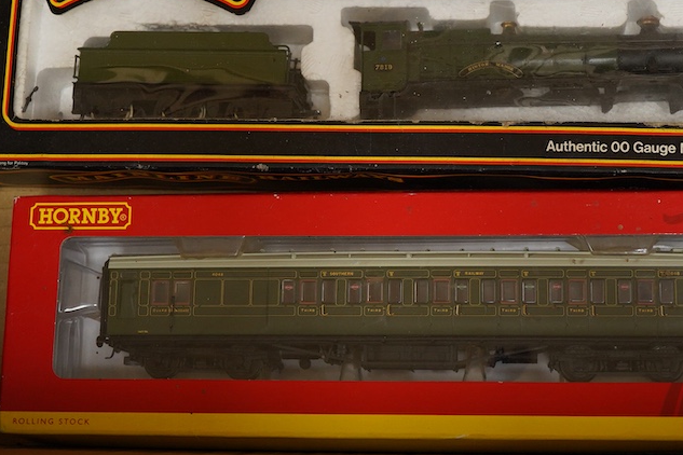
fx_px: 1214
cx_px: 402
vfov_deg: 21.2
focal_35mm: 64
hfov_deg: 31.3
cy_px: 189
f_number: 3.5
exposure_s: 1/160
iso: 1250
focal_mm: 30
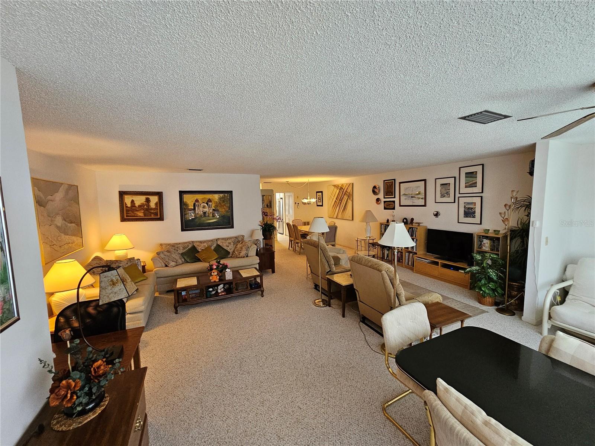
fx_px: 223
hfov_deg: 106.2
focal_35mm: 13
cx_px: 298
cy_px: 223
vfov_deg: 89.9
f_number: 2.2
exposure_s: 1/60
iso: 400
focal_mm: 2.2
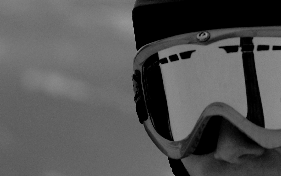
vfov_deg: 5.5
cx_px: 230
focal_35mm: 239
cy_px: 62
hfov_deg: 8.8
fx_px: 1830
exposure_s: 1/4000
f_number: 5.6
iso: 800
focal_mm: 85
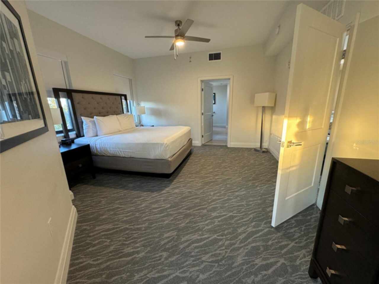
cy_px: 142
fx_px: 153
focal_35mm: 14
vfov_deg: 85.7
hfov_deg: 102.1
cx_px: 190
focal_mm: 2.22
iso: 250
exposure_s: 1/60
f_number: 2.2
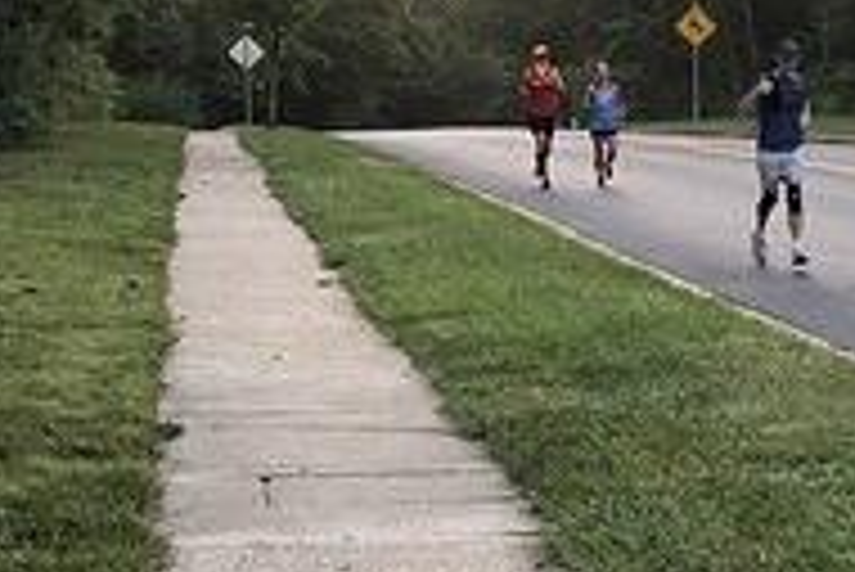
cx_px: 900
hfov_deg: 20.0
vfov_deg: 14.0
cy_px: 167
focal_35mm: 98
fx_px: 2329
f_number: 1.8
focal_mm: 3.99
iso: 50
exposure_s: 1/120
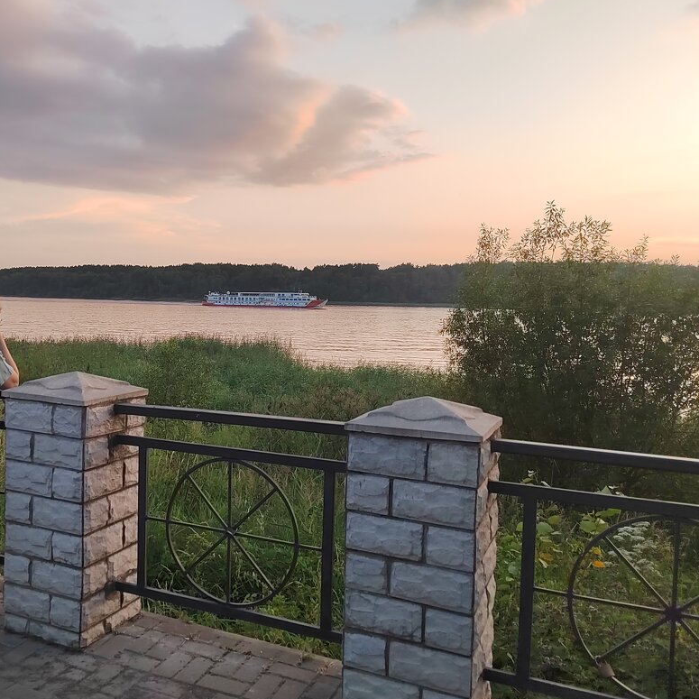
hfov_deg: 56.4
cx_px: 250
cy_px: 352
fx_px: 640
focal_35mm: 28
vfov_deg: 57.3
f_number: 1.9
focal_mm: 5.52
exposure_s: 1/100
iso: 114
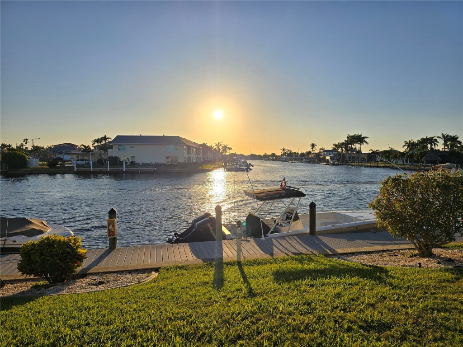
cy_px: 174
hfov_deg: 73.9
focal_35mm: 23
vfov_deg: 58.9
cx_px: 232
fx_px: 308
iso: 12
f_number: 1.7
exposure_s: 1/3446
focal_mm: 6.3
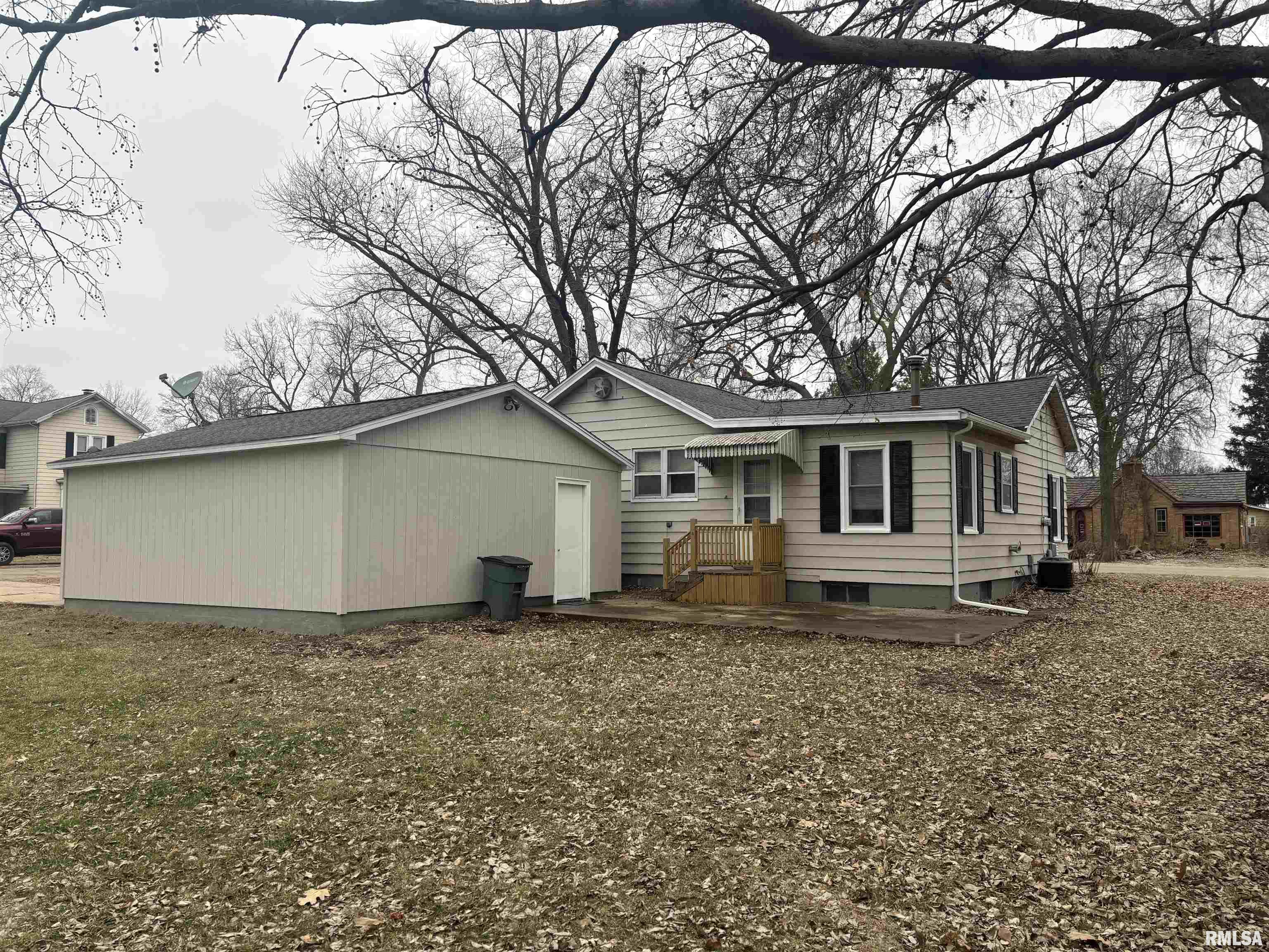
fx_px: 953
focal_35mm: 26
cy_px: 476
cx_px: 634
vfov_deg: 53.1
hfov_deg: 67.3
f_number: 1.6
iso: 40
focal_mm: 5.96
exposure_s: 1/255
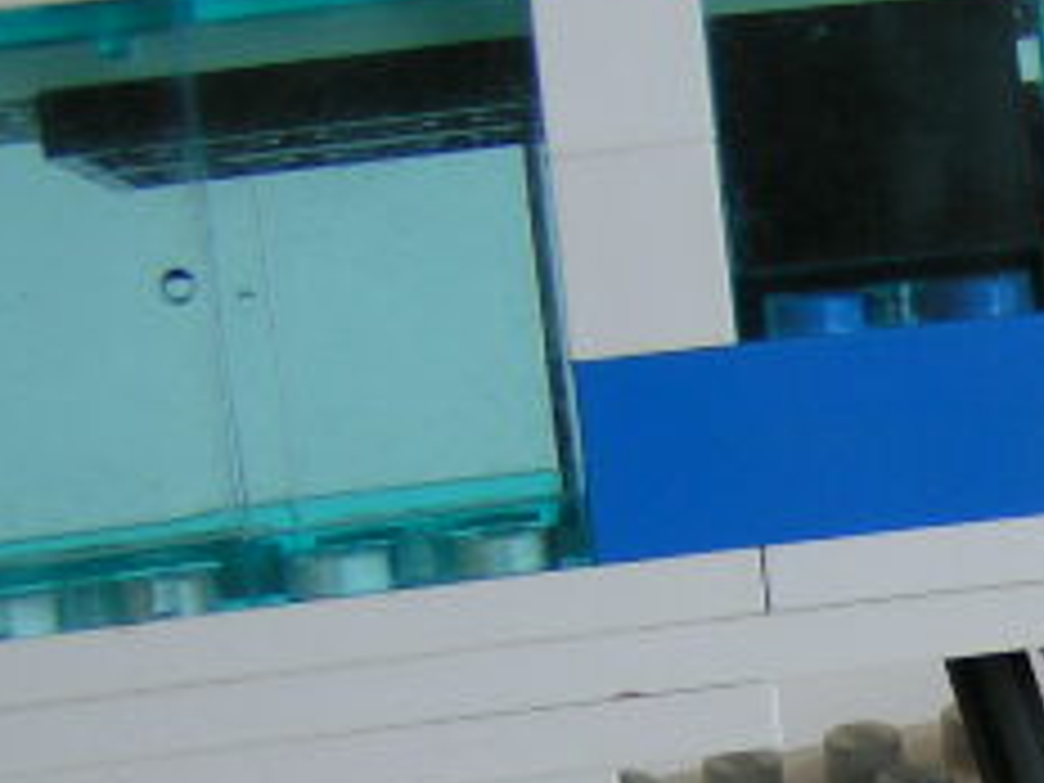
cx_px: 1071
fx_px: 3167
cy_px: 1012
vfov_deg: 13.6
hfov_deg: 18.2
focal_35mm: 105
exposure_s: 1/40
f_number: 3.2
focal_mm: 5.8
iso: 50
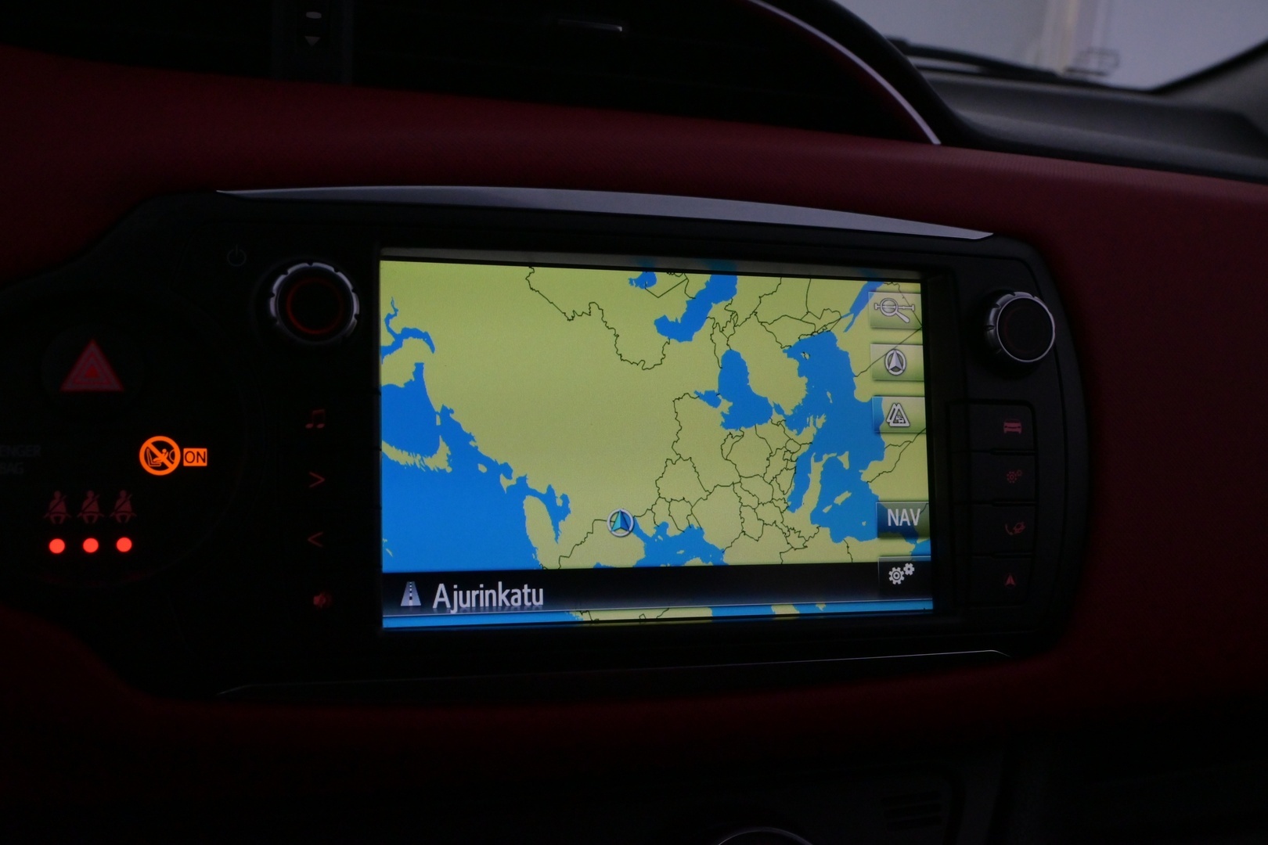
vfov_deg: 32.4
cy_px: 422
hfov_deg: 47.2
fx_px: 1453
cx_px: 634
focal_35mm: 41
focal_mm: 27.5
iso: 2500
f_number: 8
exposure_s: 1/250
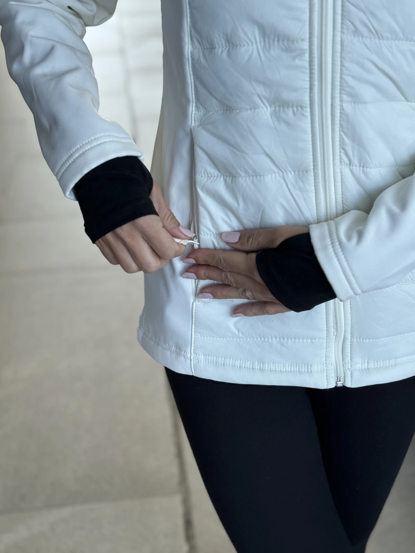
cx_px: 208
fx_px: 767
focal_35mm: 48
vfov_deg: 39.7
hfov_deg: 30.3
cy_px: 276
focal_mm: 6.76
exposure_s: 1/402
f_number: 1.78
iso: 64
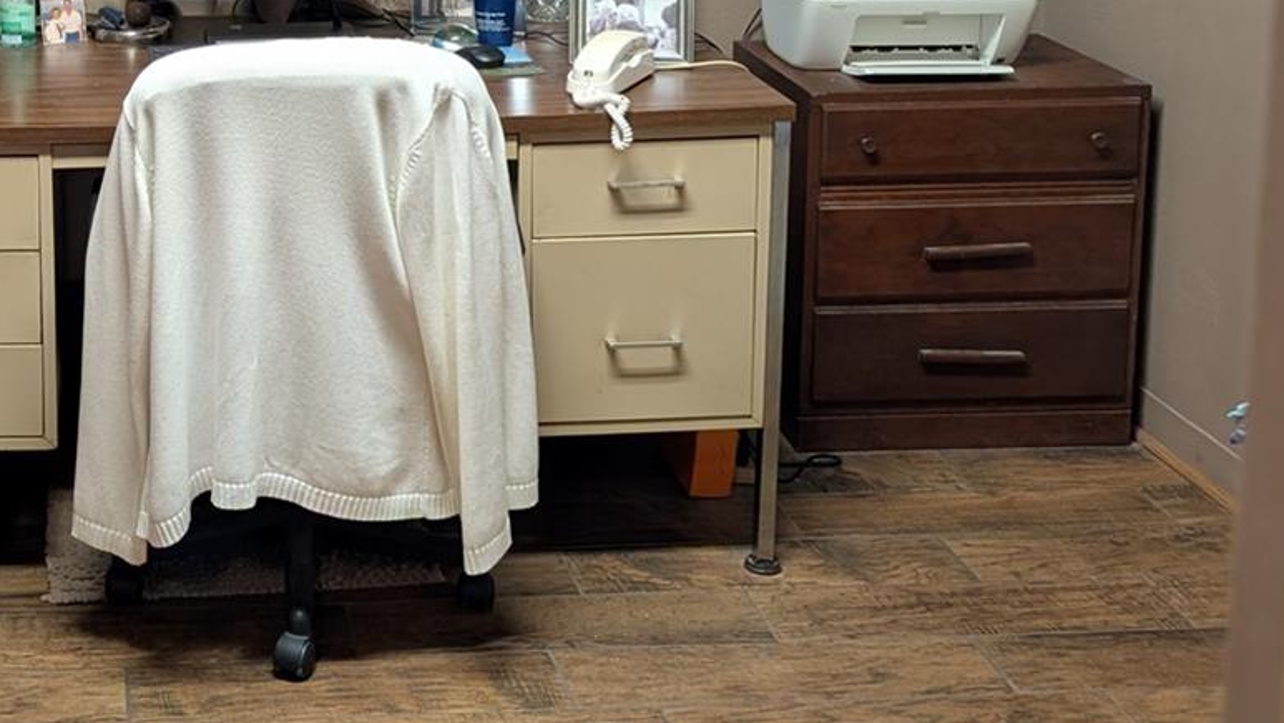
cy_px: -71
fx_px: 1839
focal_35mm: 54
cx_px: 151
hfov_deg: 36.3
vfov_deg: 21.1
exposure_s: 1/40
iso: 304
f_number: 1.68
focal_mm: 6.9
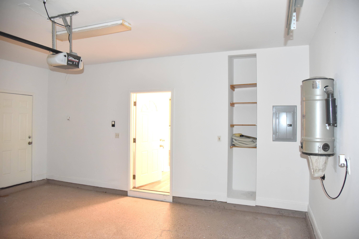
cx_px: 180
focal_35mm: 24
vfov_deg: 53.2
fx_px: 239
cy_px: 120
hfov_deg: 73.7
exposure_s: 1/60
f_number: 4
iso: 3200
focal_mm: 24
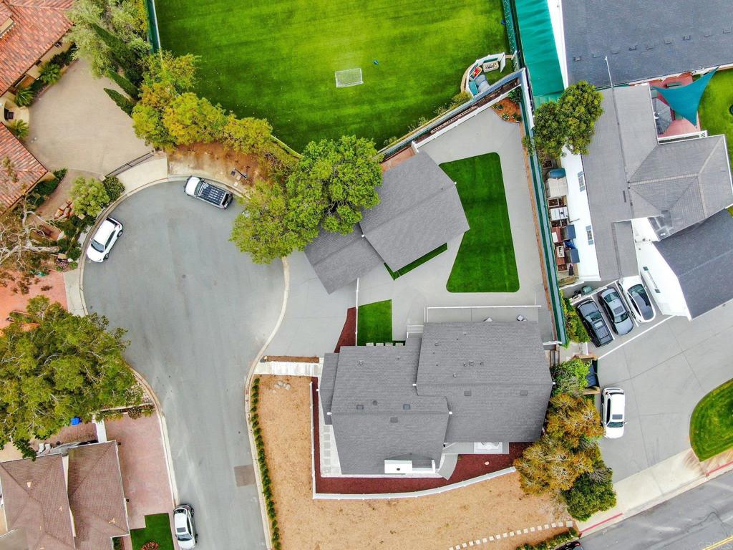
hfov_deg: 61.7
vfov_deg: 48.2
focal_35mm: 29
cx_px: 366
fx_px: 614
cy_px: 275
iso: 100
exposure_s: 1/500
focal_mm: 5.11
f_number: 3
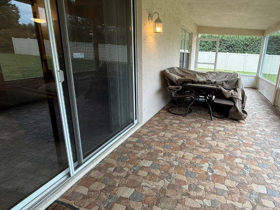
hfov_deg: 79.1
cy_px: 93
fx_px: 162
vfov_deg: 65.8
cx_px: 187
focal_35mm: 20
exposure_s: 1/120
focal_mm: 2.22
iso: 64
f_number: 2.2
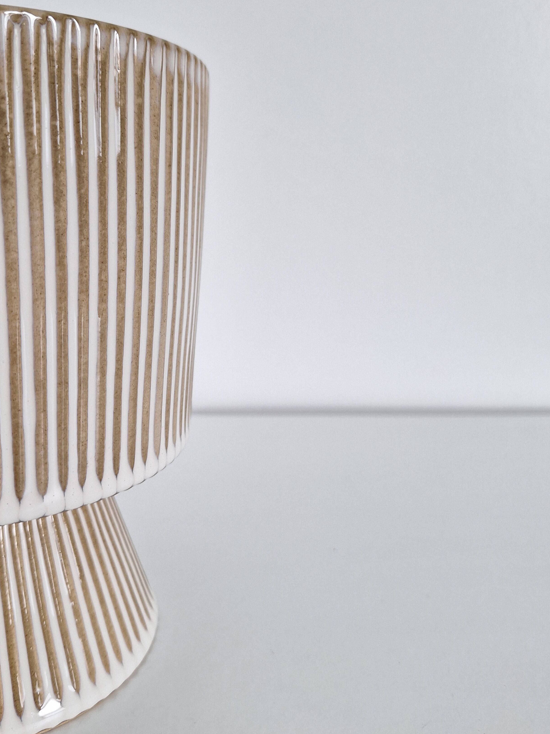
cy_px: 313
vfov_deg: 61.4
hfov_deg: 47.8
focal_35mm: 29
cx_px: 211
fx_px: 614
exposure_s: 1/50
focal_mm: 5.54
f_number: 1.8
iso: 64
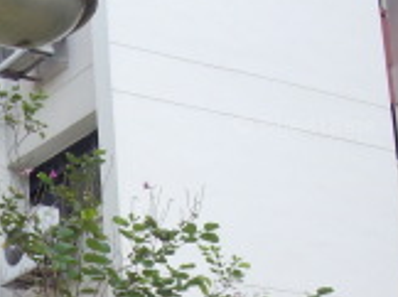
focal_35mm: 126
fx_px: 1447
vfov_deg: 11.5
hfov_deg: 15.1
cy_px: 373
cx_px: -74
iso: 80
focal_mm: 6.2
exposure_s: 1/80
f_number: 5.6
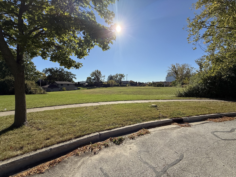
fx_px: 95
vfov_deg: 85.7
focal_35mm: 14
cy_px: 88
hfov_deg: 102.1
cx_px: 118
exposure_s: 1/3663
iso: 50
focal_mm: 2.22
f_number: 2.2
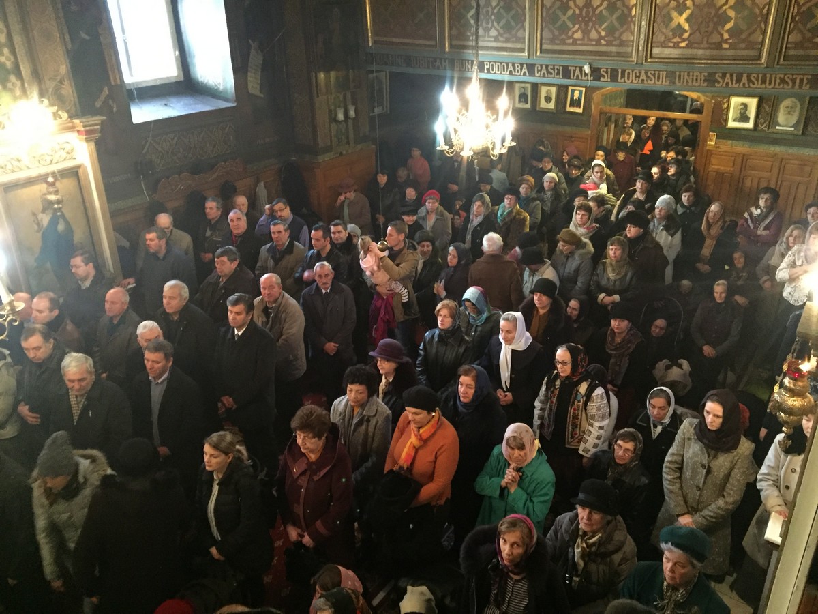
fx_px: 685
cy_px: 307
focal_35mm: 29
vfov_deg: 48.2
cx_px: 409
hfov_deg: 61.7
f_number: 2.2
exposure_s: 1/17
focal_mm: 4.15
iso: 400
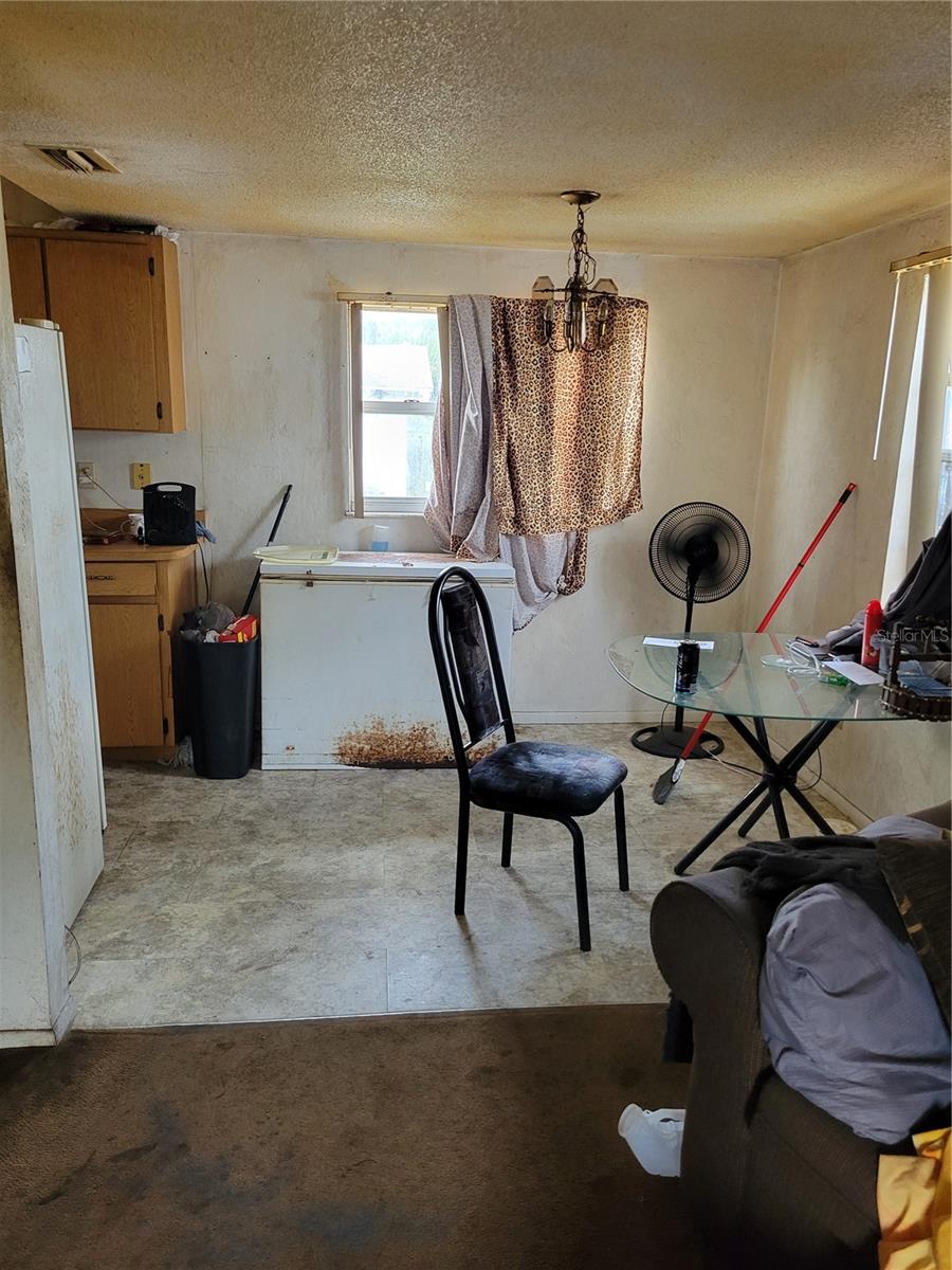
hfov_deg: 53.1
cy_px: 635
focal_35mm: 26
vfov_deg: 67.3
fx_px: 953
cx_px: 476
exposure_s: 1/120
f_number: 1.8
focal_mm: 5.4
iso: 320
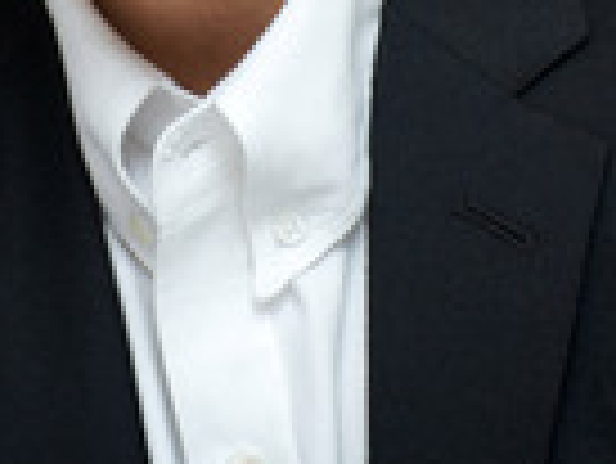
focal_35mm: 434
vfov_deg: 3.4
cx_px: 180
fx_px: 7730
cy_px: -225
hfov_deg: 4.6
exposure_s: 1/60
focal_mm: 155
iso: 500
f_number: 4.8
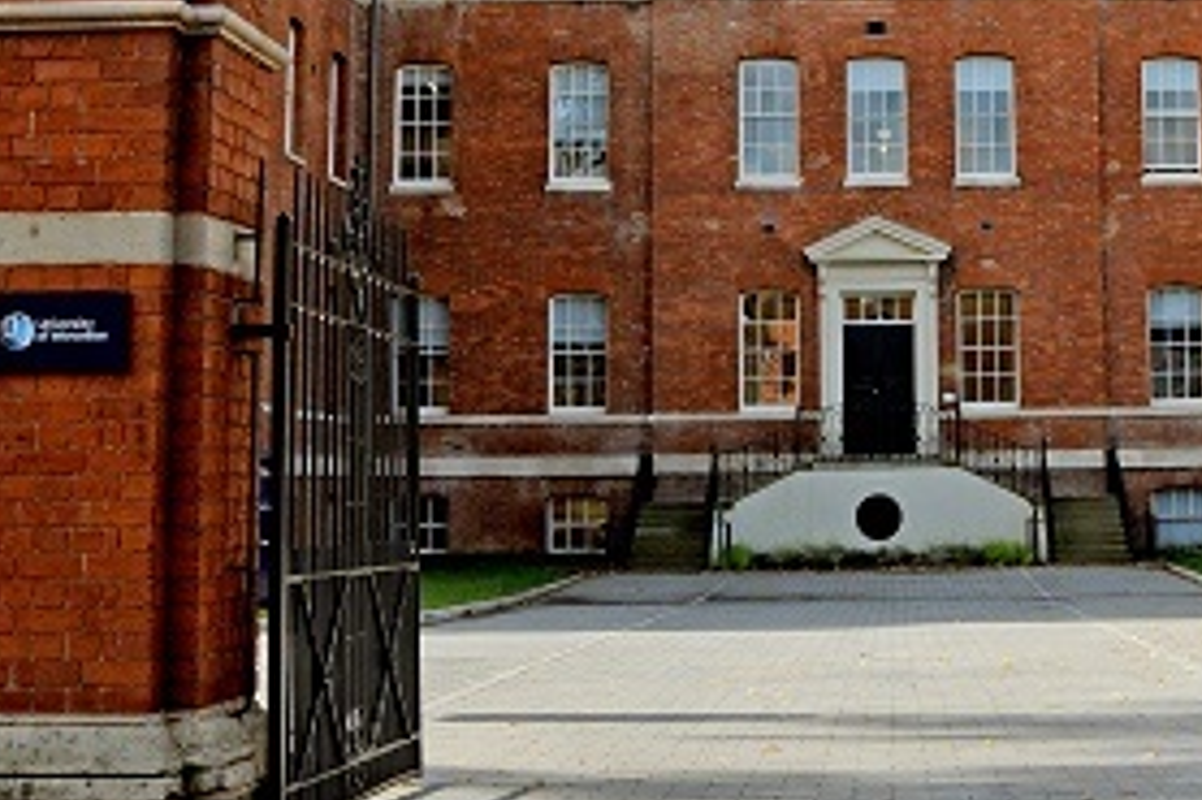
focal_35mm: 64
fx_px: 2136
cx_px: 986
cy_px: 112
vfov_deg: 20.9
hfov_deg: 30.6
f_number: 3.5
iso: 400
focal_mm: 18
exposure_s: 1/1600
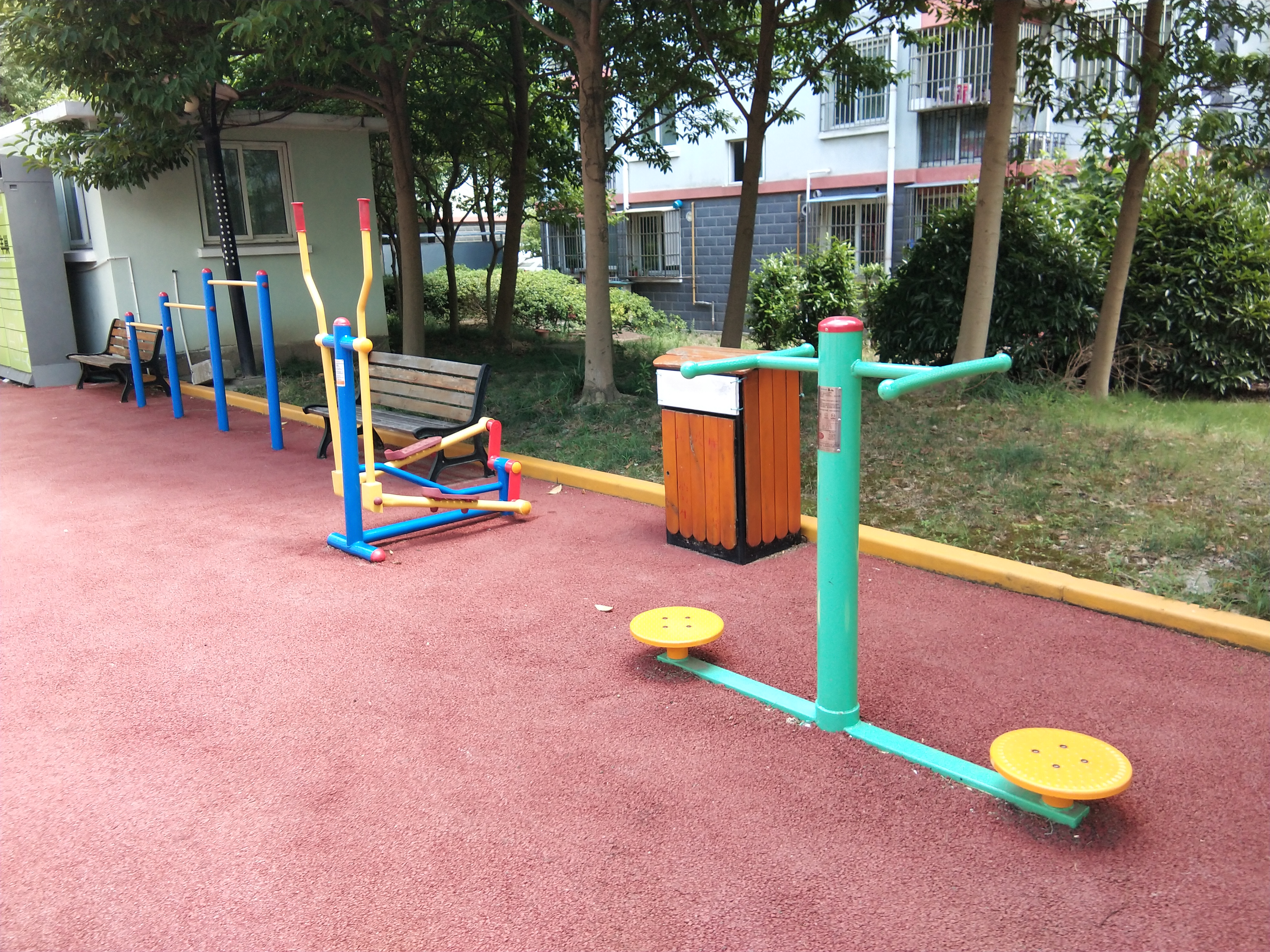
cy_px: 476
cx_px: 635
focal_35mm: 31
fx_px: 1137
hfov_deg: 58.4
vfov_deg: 45.4
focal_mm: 3.69
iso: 64
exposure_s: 1/100
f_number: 2.2
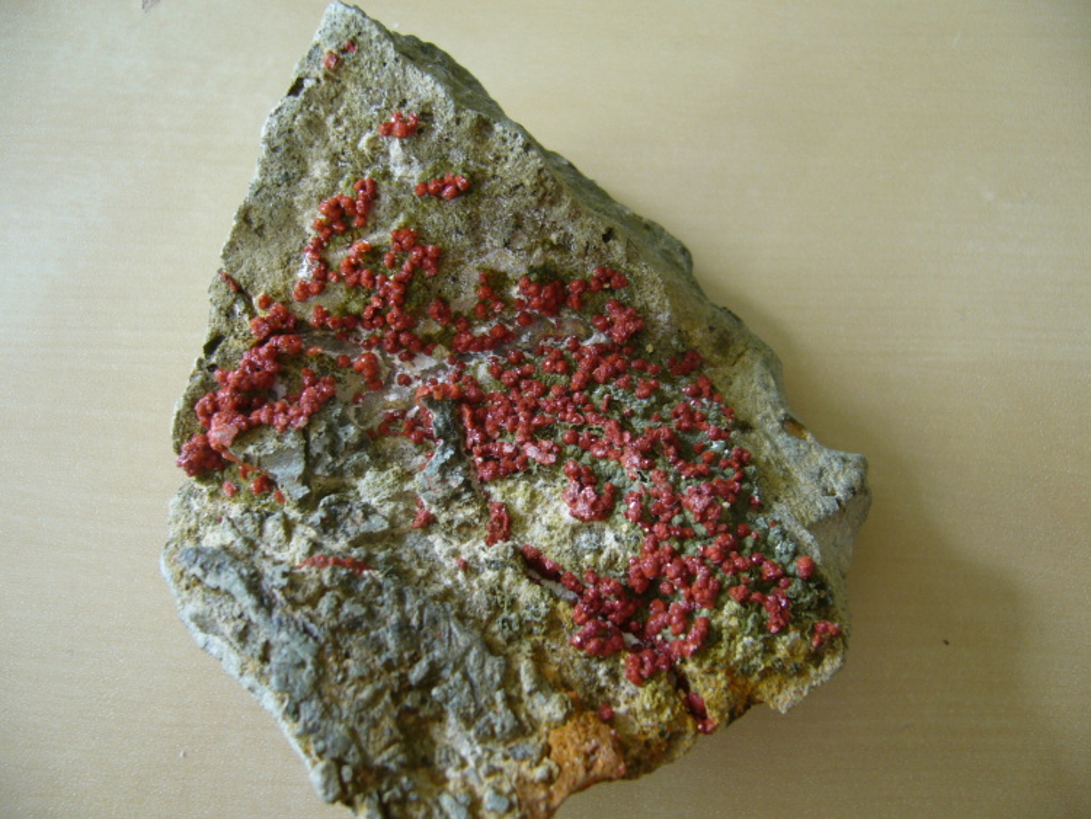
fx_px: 1103
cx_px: 546
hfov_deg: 52.6
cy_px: 410
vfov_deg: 40.7
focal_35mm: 35
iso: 80
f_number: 2.8
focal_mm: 5.8
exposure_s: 1/60
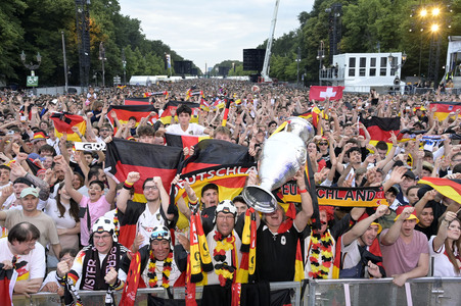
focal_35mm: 35
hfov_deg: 54.5
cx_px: 230
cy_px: 153
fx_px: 448
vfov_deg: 37.8
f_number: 8
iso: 5000
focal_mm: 35
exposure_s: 1/250
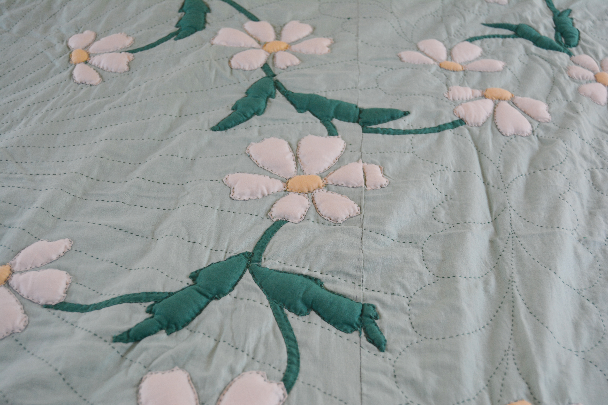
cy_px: 202
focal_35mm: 48
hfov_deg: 41.1
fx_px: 811
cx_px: 304
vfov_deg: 28.1
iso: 400
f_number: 4.5
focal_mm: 32
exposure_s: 1/80
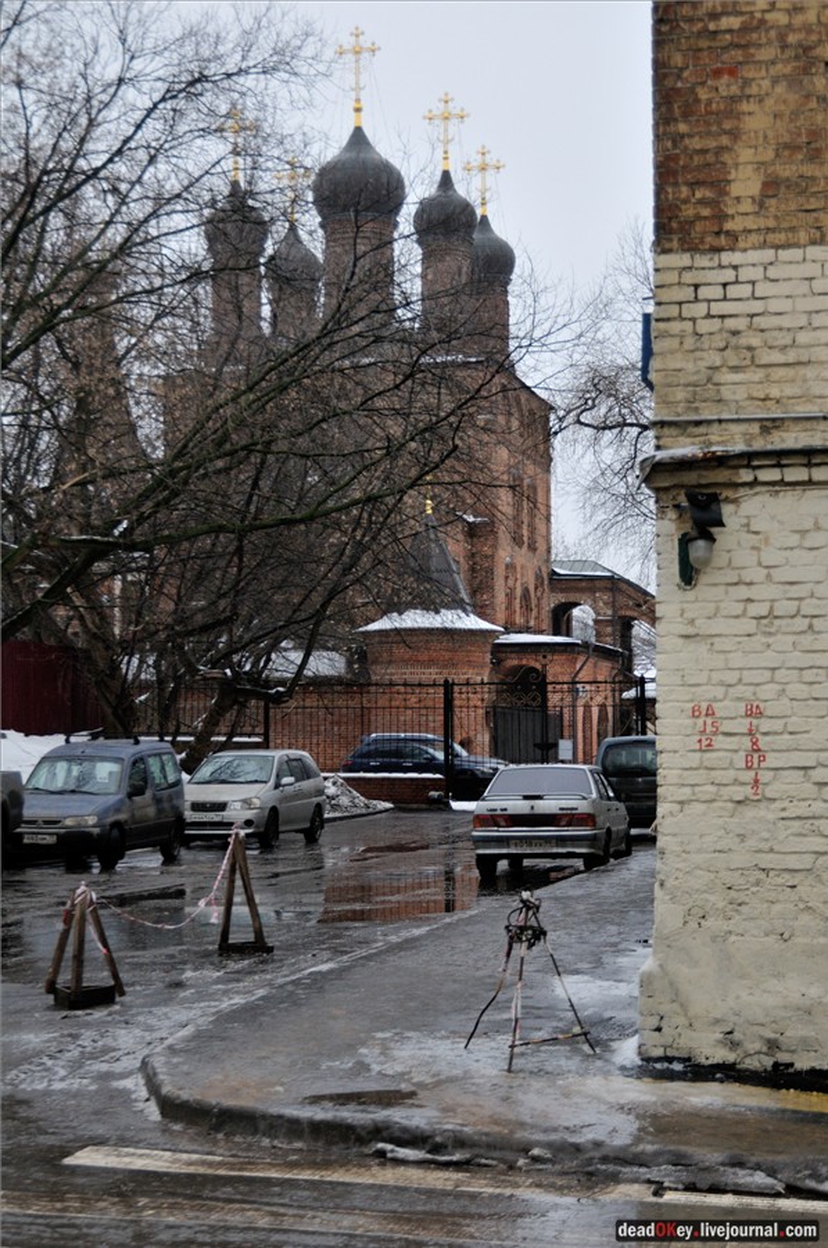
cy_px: 624
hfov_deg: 20.1
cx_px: 414
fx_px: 2337
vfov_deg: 29.9
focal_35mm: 68
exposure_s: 1/100
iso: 640
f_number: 5.6
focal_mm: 45
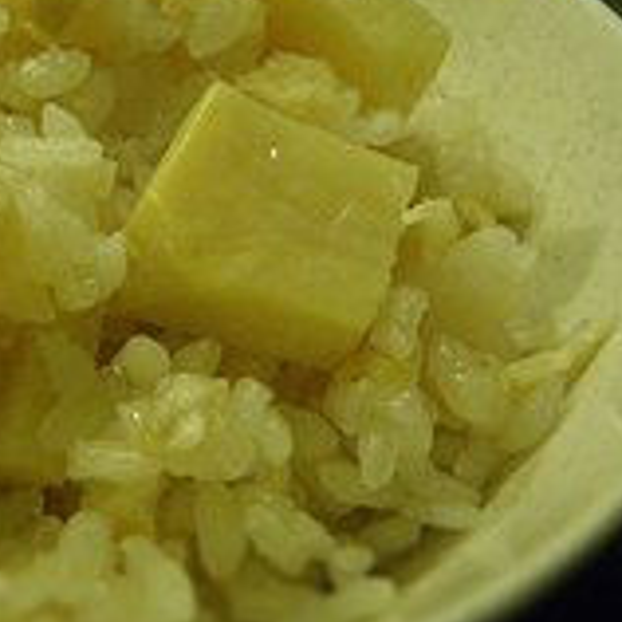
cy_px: 154
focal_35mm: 76
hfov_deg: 22.2
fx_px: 1545
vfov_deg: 22.5
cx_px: 63
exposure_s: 1/40
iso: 800
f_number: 3.8
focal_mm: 6.1
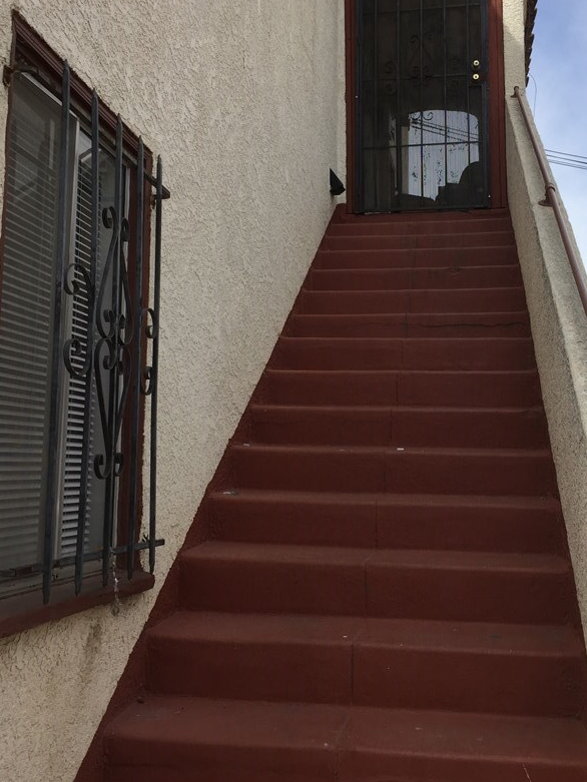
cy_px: 361
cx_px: 332
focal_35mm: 38
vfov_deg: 48.9
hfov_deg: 37.7
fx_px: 859
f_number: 2.2
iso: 32
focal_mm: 4.15
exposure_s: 1/1721
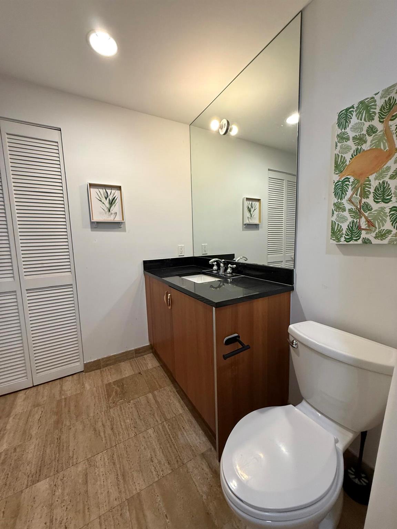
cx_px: 198
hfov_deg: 85.7
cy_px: 264
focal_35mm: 14
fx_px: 214
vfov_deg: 102.1
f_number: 2.2
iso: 200
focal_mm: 2.22
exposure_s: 1/60
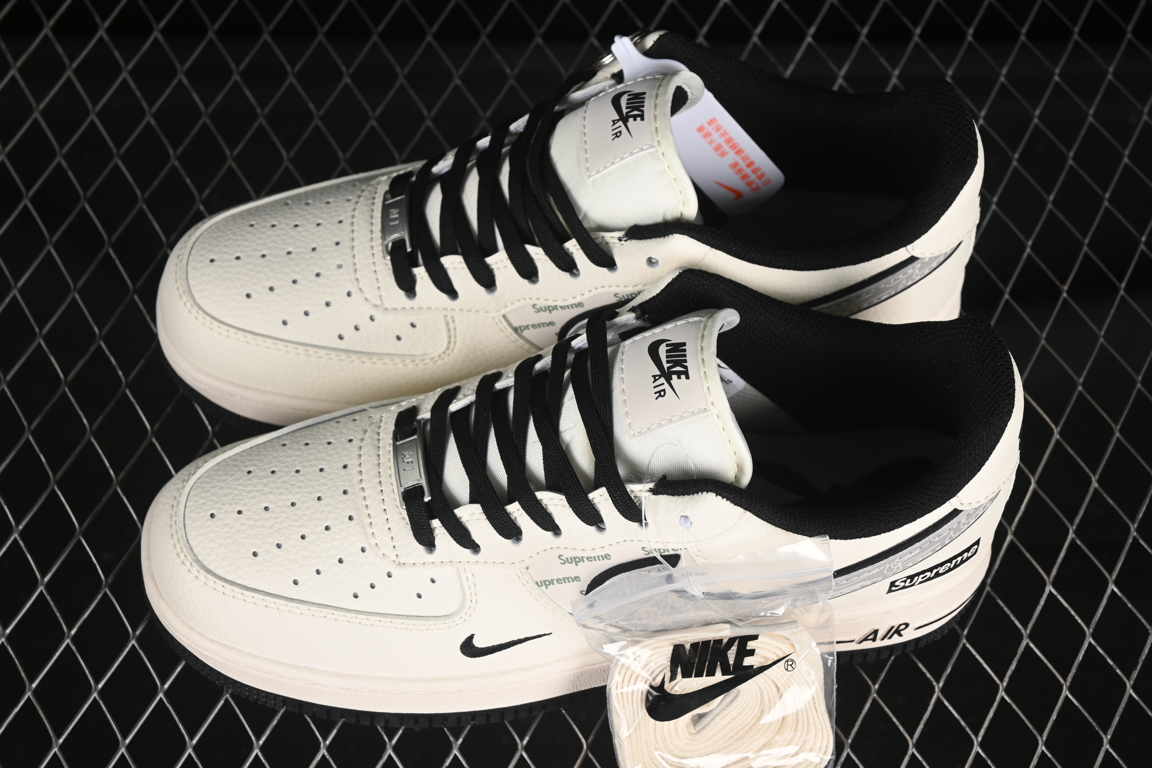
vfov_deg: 18.2
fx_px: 2400
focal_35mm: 75
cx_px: 576
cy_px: 384
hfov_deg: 27.0
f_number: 7.1
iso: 160
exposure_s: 1/80
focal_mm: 50
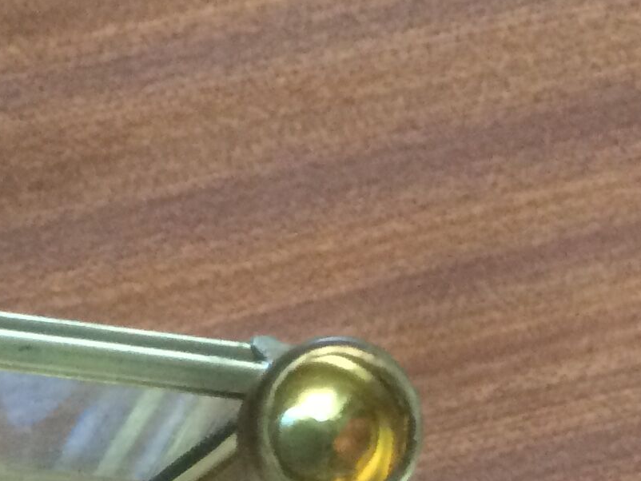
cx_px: -146
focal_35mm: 118
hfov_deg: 16.0
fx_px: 2186
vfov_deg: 11.4
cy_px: 936
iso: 80
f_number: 2.2
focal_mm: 4.15
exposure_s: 1/33
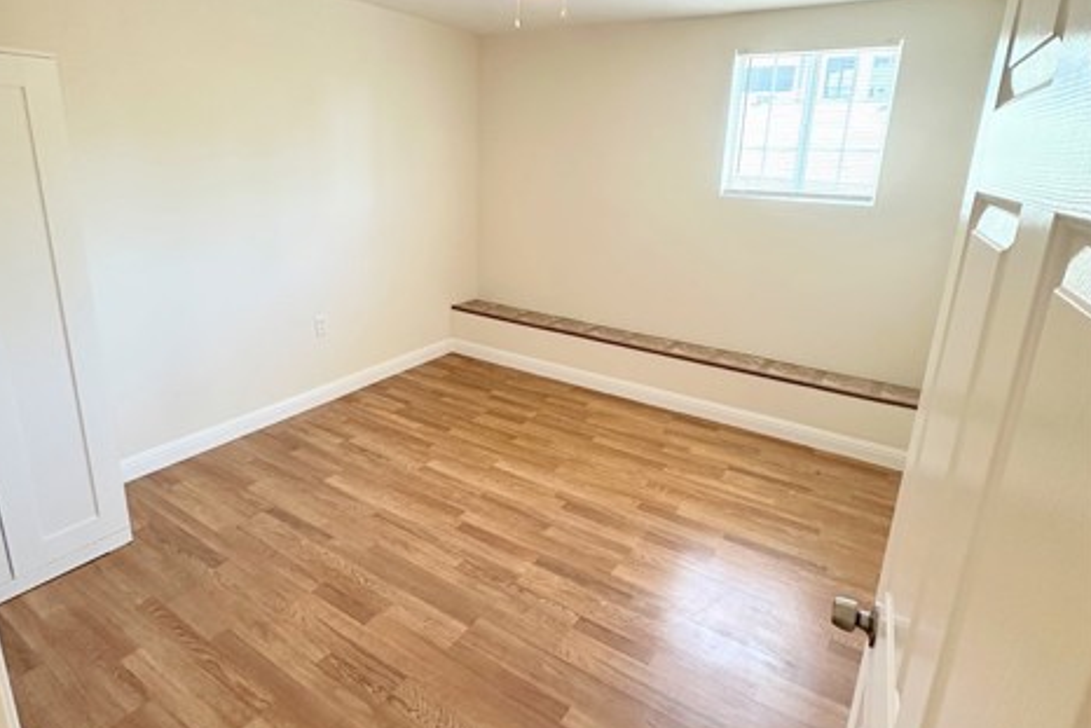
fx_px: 606
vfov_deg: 61.7
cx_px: 536
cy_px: 311
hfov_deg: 84.0
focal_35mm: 20
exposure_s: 1/120
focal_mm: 2.22
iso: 200
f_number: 2.2
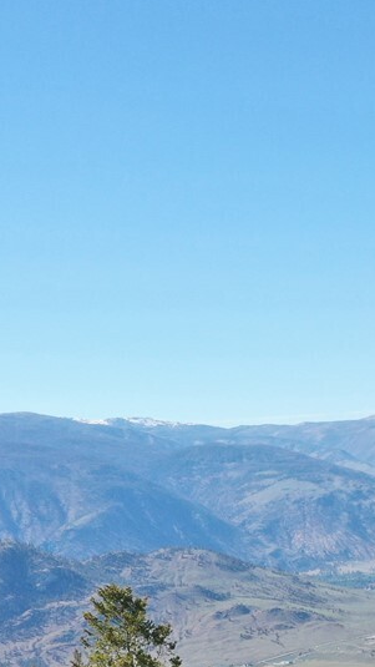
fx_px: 1644
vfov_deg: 22.1
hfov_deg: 12.8
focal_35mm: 93
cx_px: 419
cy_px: 656
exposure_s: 1/320
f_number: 5.6
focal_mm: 10.26
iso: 100
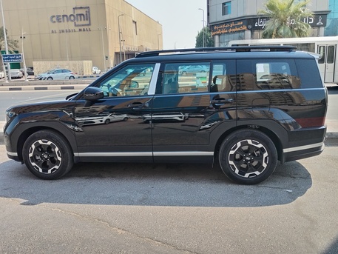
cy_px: 127
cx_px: 169
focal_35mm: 31
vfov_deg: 45.5
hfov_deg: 58.3
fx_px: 303
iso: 100
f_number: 1.8
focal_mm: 4.75
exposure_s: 1/810
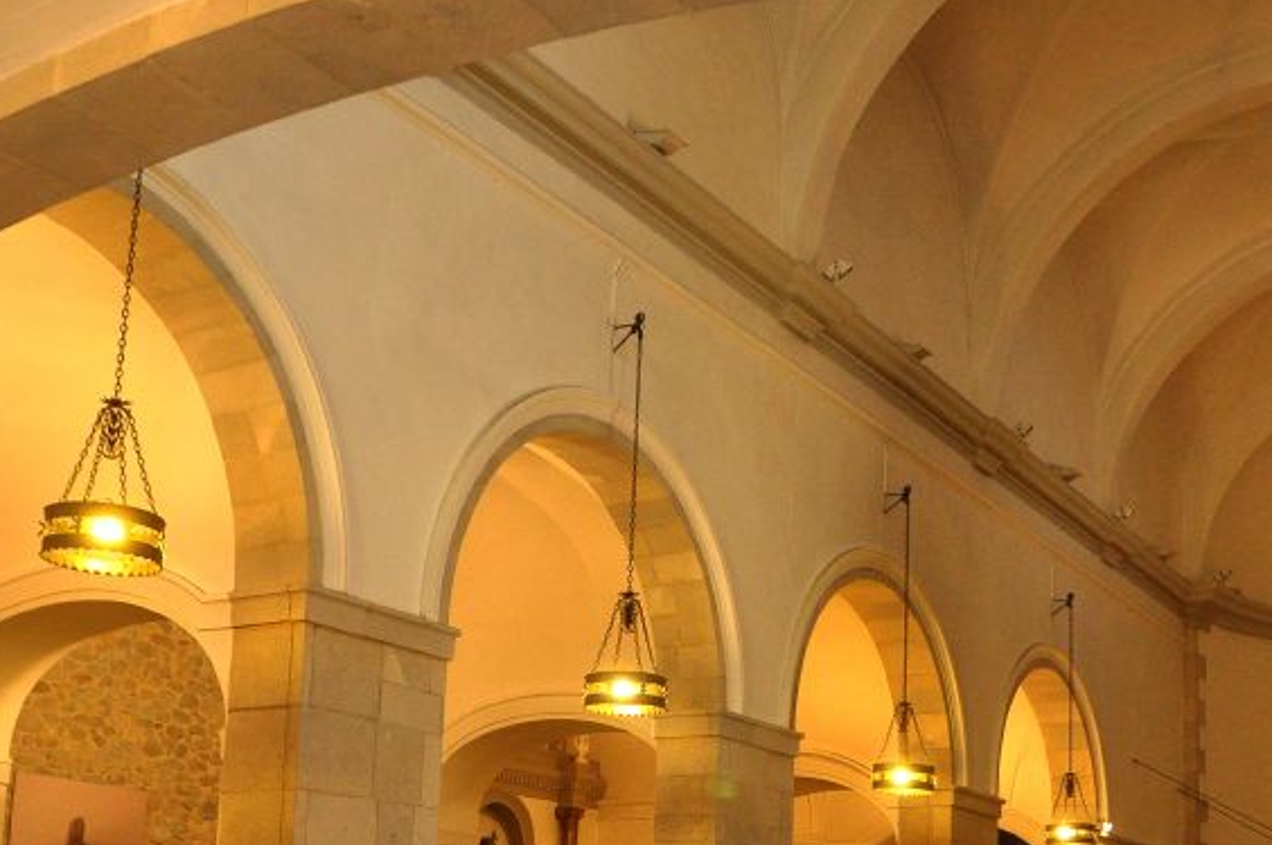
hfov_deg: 40.3
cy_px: 687
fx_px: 1730
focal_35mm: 49
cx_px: 726
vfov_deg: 26.9
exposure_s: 1/30
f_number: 3.5
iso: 1600
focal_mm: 18
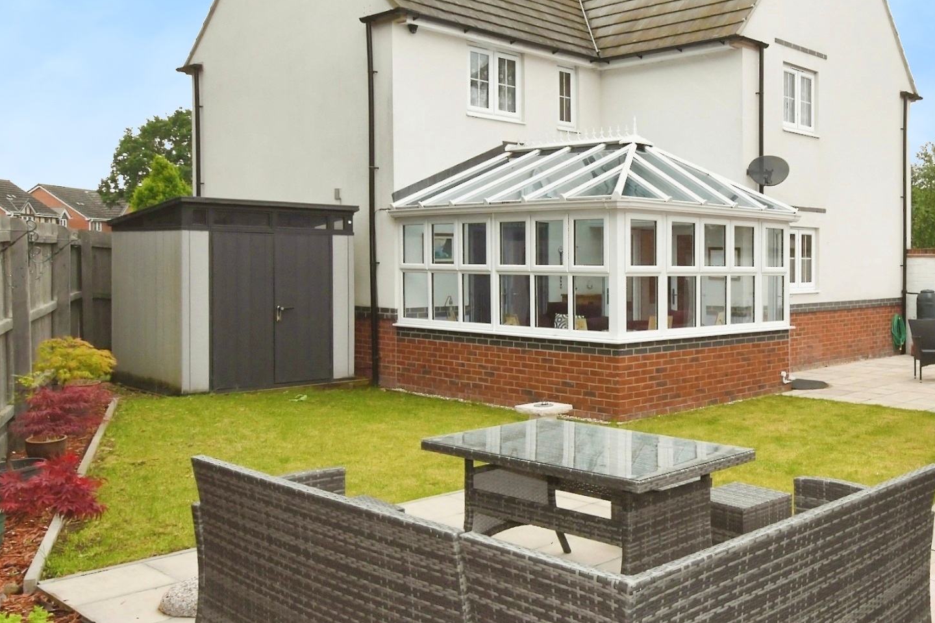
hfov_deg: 55.0
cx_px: 736
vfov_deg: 41.0
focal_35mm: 32
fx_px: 831
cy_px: 360
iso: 800
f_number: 10
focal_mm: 10
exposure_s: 1/250
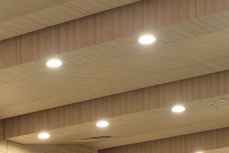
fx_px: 986
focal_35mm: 155
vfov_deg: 7.9
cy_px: 418
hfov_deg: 12.8
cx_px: -66
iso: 1600
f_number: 4.5
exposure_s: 1/60
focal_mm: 24
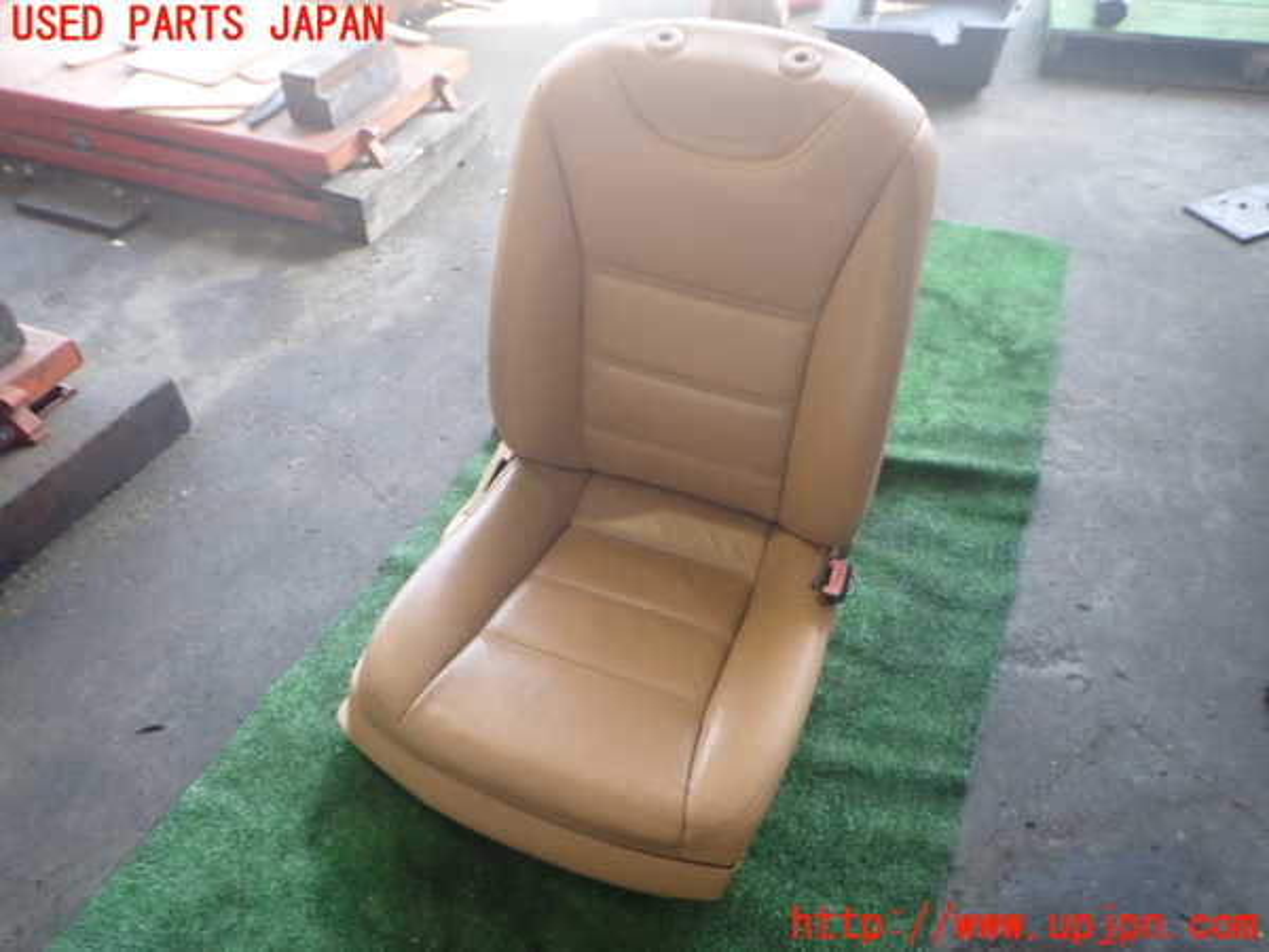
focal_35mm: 25
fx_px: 916
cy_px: 476
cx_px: 634
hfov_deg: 69.4
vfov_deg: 54.9
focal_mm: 4.5
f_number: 2
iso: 200
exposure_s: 1/125
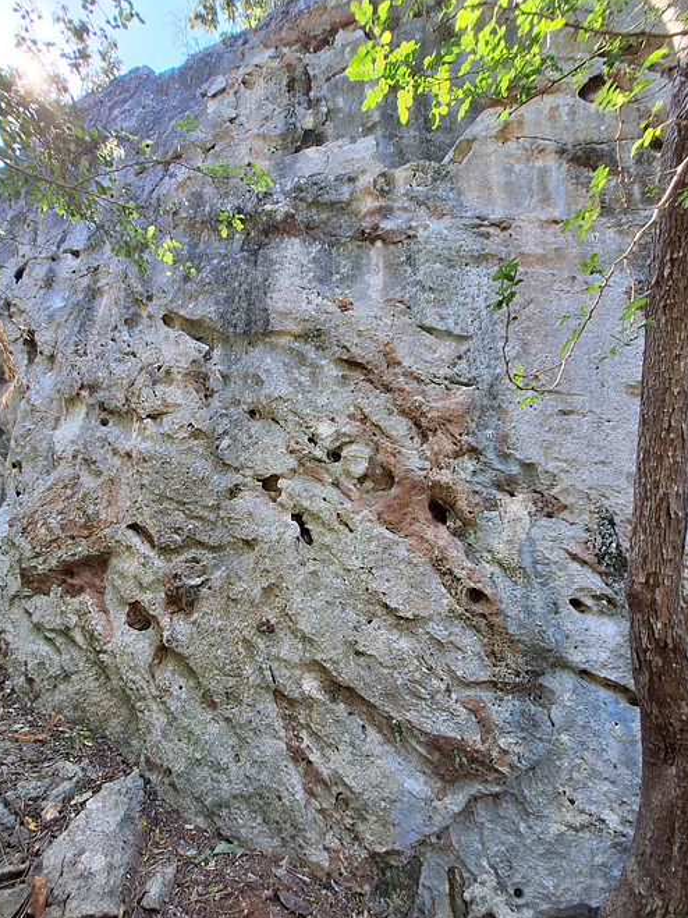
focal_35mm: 15
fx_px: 398
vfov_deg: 97.7
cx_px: 294
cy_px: 515
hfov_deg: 81.2
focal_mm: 1.74
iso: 40
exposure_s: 1/175
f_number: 2.2
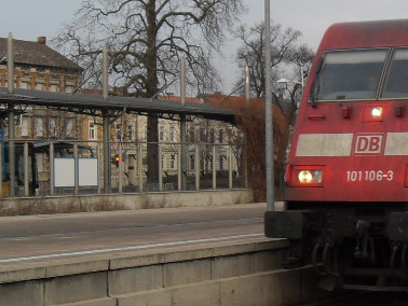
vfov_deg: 16.1
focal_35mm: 92
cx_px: 500
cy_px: 147
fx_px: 1085
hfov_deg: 19.9
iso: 80
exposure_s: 1/350
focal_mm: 6.3
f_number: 2.8
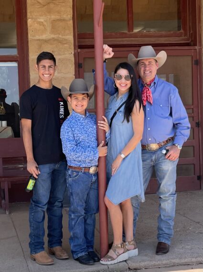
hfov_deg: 53.0
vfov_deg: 67.3
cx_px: 102
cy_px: 136
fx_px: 204
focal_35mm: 26
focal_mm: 4.2
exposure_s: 1/1416
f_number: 1.6
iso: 32
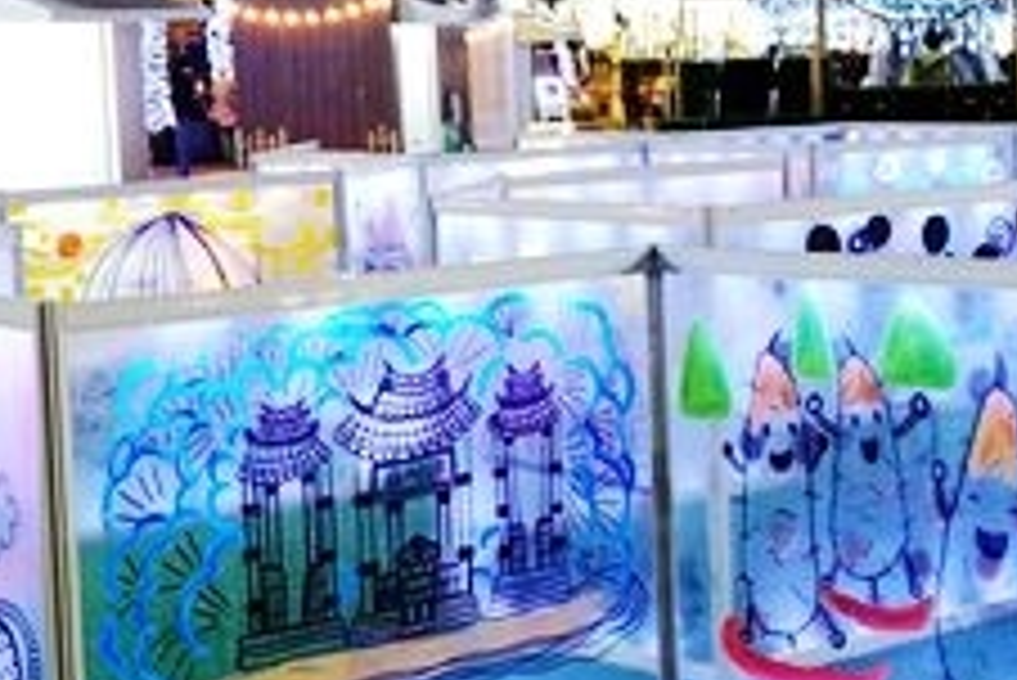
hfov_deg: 21.9
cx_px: 1040
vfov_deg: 15.3
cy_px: 209
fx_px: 2516
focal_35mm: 89
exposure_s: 1/20
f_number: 3.5
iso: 800
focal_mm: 11.52
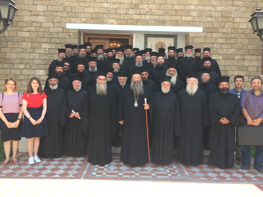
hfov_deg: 61.7
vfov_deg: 48.2
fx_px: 220
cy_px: 98
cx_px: 132
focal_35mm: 29
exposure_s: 1/427
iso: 32
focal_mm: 4.15
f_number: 2.2
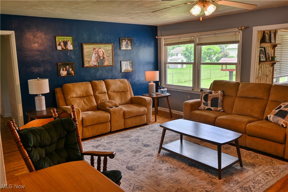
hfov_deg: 61.9
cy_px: 96
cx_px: 144
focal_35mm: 30
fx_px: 240
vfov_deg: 43.6
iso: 100
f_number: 3.8
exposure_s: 1/80
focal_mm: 20
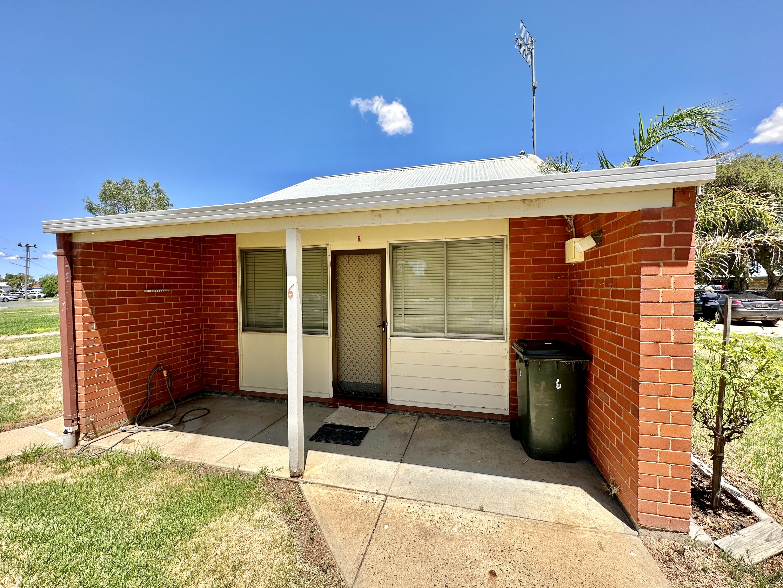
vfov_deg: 85.7
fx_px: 317
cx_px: 392
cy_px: 294
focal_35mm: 14
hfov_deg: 102.1
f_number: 2.2
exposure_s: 1/744
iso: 50
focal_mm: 2.22
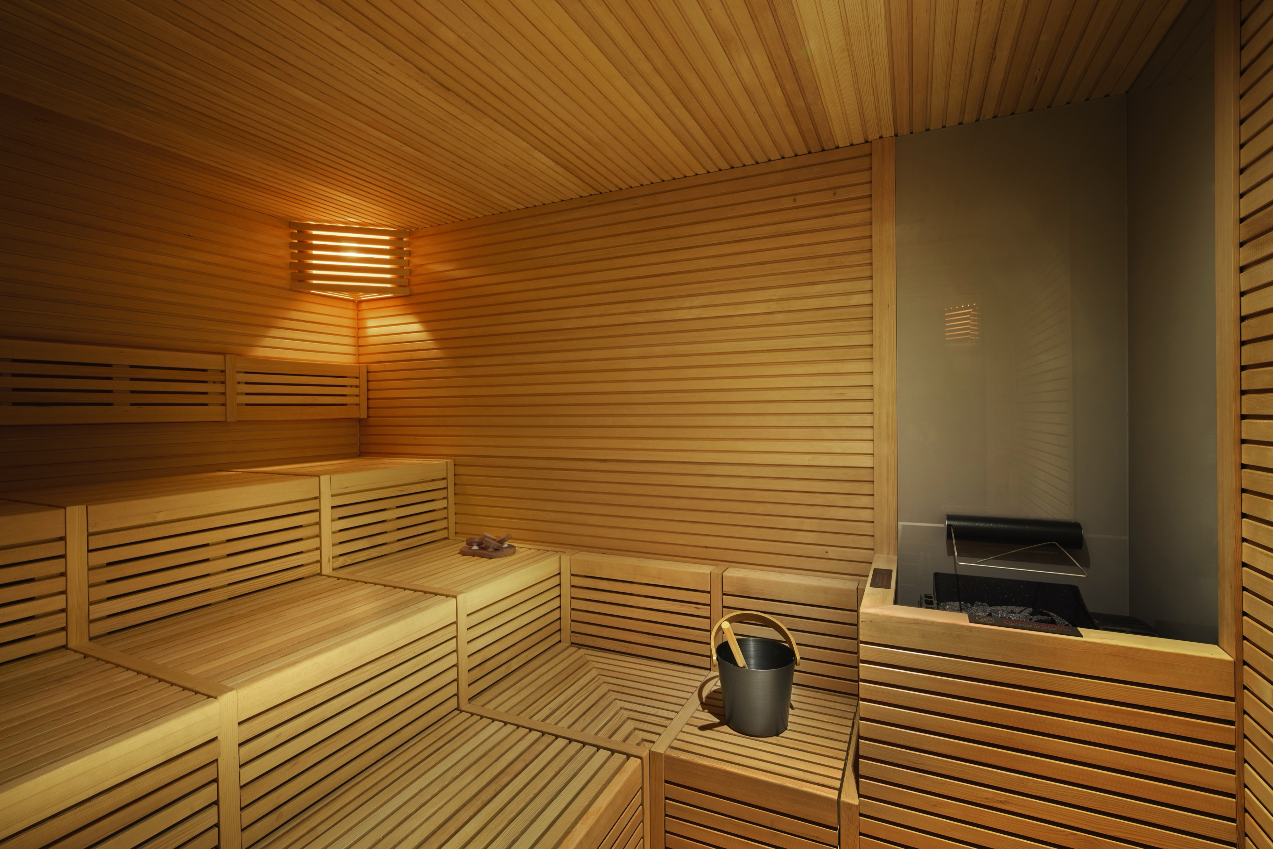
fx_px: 601
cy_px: 424
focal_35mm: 17
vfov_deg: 70.4
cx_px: 636
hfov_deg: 93.3
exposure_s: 4
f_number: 11
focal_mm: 17
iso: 400
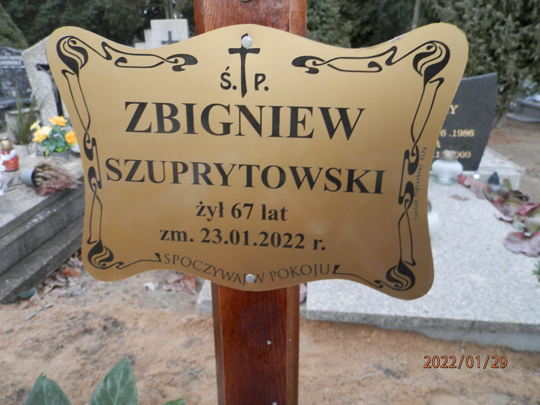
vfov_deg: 54.9
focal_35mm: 25
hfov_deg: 69.4
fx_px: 390
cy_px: 202
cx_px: 270
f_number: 3.1
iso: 125
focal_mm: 4.5
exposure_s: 1/30
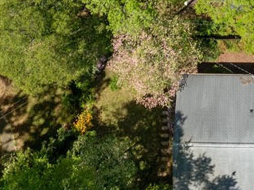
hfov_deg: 24.5
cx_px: 233
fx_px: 565
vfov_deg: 16.9
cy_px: -113
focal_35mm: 77
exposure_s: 1/80
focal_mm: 12.29
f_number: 4.5
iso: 100
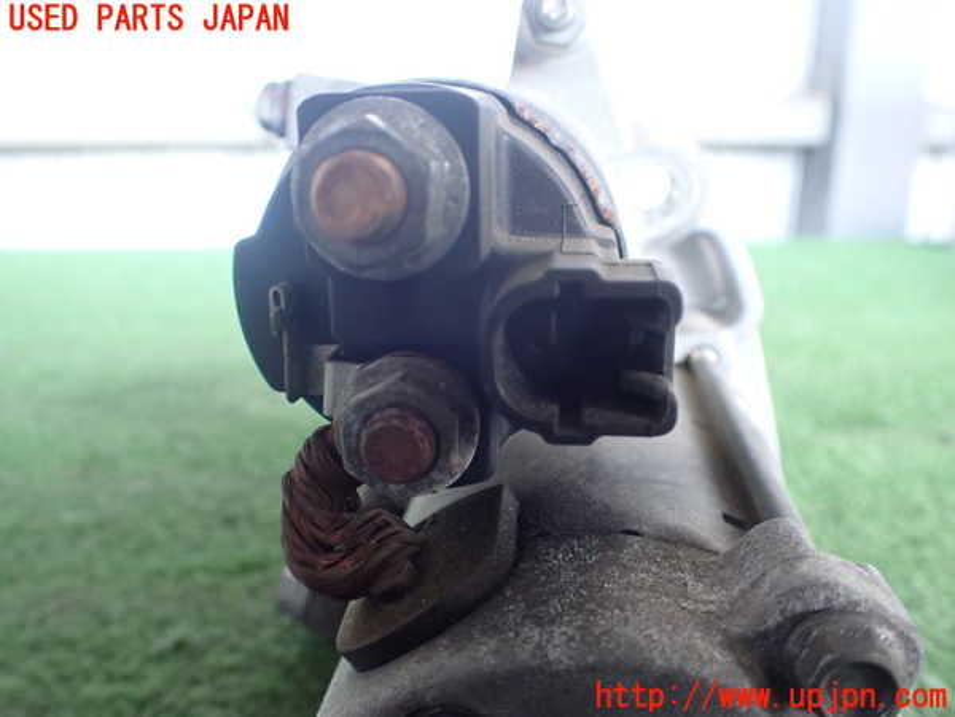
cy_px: 358
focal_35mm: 30
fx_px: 828
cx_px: 478
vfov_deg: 46.8
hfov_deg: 60.0
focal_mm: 5.4
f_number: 2.3
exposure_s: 1/50
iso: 800
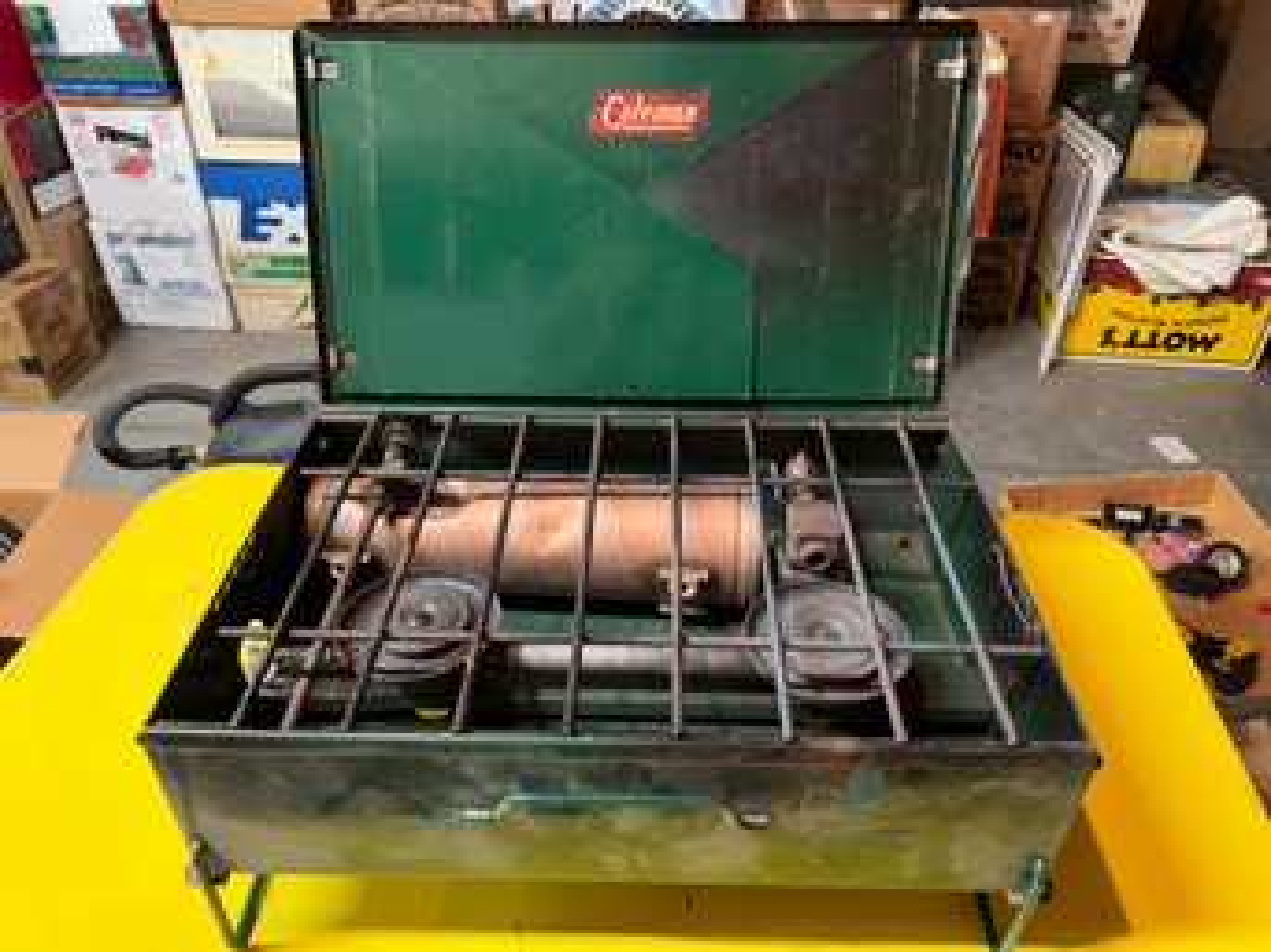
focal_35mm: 26
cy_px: 476
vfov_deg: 53.0
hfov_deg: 67.3
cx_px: 636
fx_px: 954
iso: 500
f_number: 1.5
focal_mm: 5.7
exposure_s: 1/40
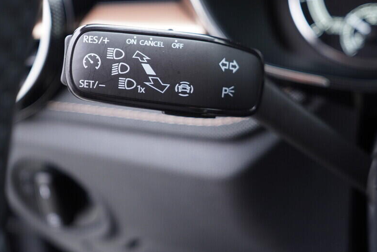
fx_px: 492
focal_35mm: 47
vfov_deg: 28.6
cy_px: 99
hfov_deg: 41.9
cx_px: 202
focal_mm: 24
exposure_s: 1/40
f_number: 2.8
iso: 320
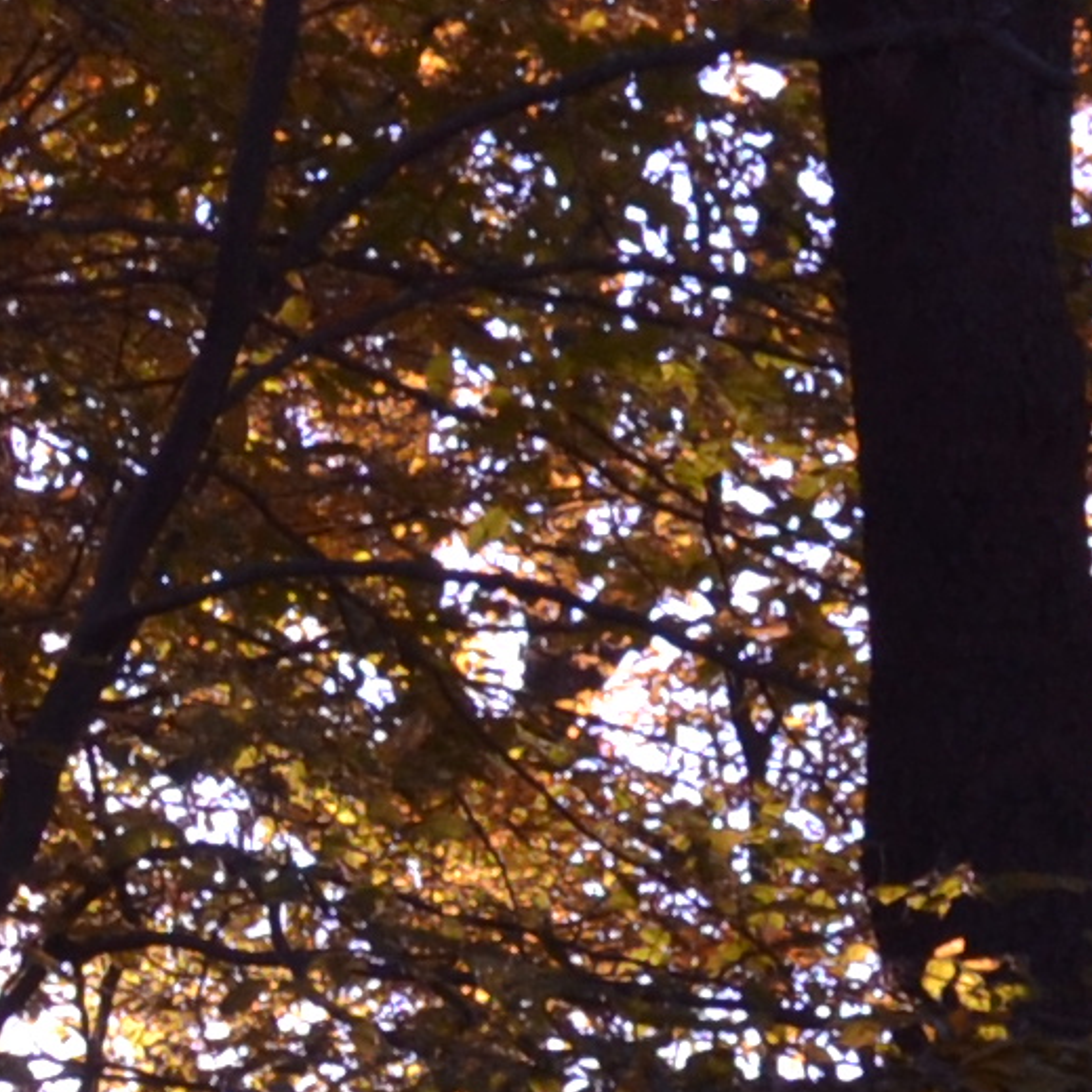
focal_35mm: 249
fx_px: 8887
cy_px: 1048
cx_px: -259
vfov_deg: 7.0
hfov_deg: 7.0
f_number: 8
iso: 400
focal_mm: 22
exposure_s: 1/250
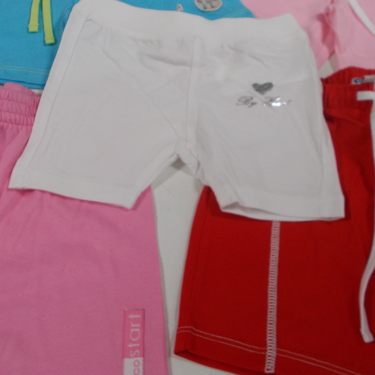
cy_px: 125
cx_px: 207
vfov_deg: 40.4
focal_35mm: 41
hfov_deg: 40.9
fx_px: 503
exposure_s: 1/25
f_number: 3.2
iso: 125
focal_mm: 4.6
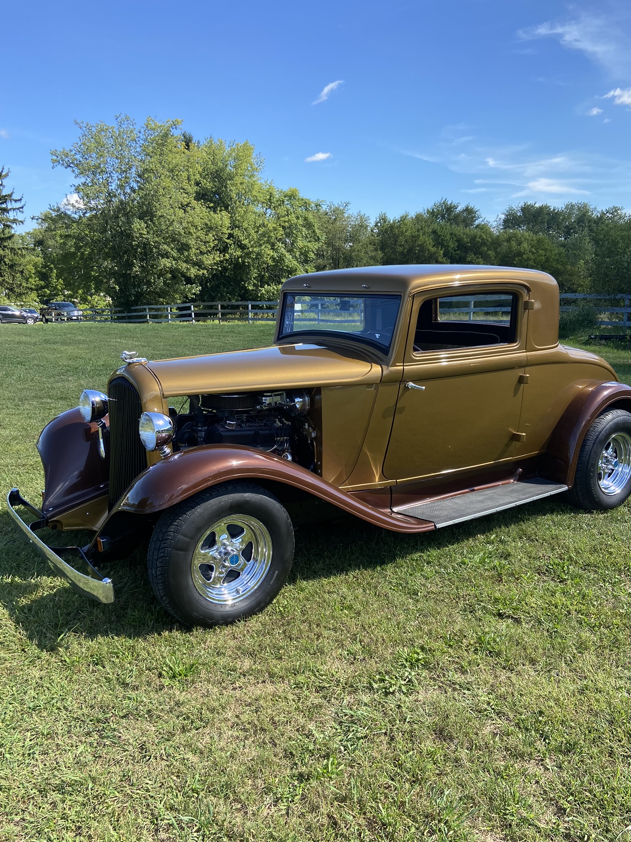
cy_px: 433
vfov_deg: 63.4
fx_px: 681
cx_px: 313
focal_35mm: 28
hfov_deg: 49.7
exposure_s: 1/1043
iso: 32
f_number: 1.8
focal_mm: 4.25
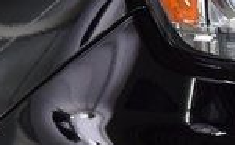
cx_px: 393
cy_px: 46
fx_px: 2927
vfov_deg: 2.9
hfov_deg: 4.6
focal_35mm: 458
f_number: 5.6
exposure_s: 1/125
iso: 1600
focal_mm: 70
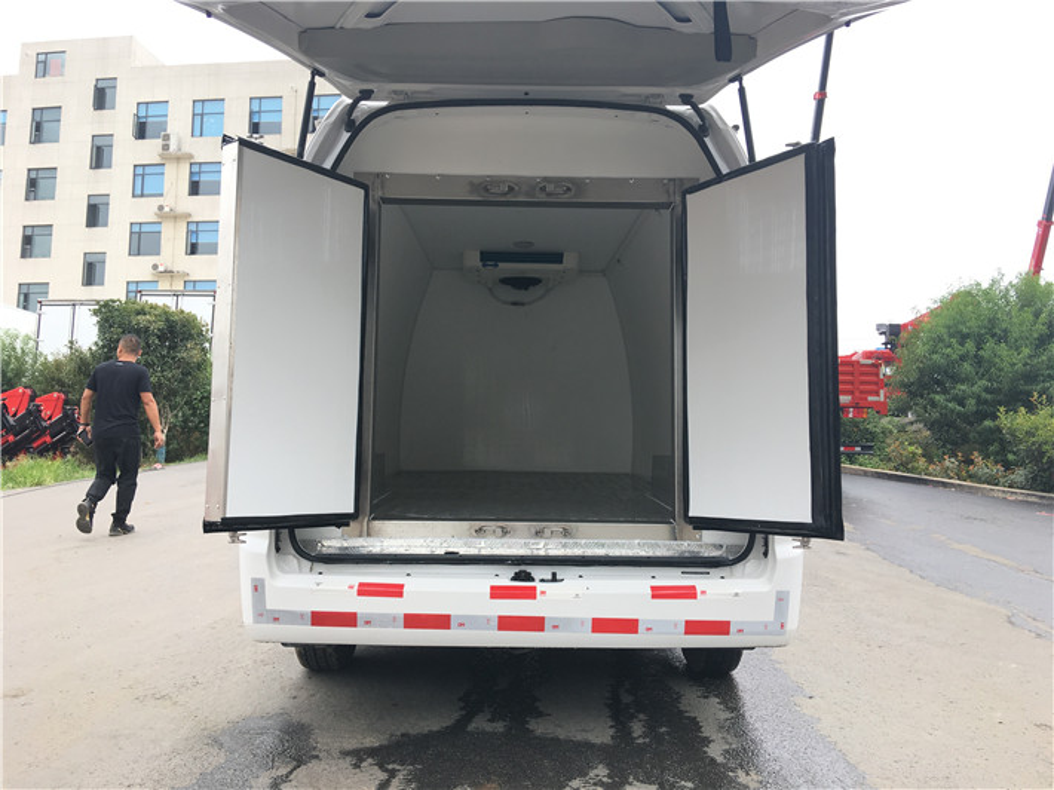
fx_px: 883
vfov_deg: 48.2
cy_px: 395
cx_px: 527
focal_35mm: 29
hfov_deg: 61.7
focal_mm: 4.15
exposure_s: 1/316
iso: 25
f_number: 2.2
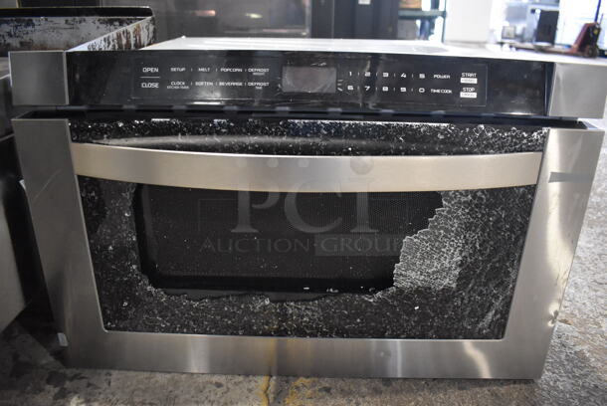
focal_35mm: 27
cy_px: 203
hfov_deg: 67.3
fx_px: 456
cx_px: 304
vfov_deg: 48.0
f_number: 3.5
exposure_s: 1/125
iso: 5000
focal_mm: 18
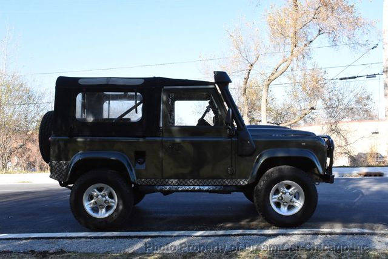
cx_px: 194
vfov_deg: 38.4
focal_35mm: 34
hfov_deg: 55.1
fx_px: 372
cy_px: 130
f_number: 13
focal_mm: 23
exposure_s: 1/800
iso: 2000
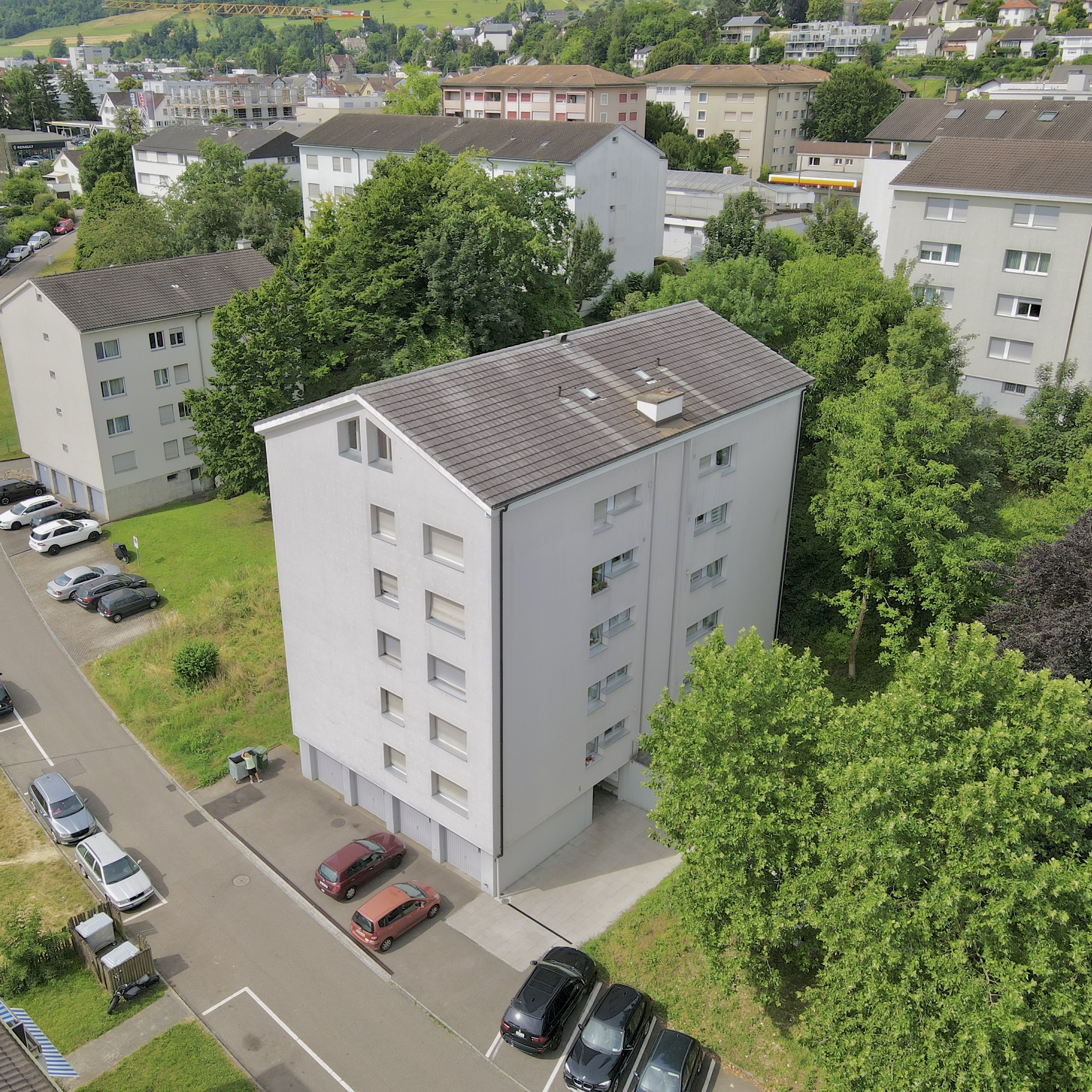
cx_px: 511
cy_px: 555
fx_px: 1035
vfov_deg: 55.6
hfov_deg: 55.6
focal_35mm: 29
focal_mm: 4.5
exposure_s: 1/640
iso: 100
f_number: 2.8
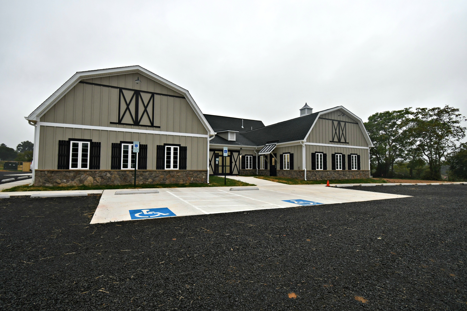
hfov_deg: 96.7
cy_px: 156
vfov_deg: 73.7
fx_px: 208
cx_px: 234
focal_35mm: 16
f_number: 5.6
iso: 400
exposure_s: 1/250
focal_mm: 11
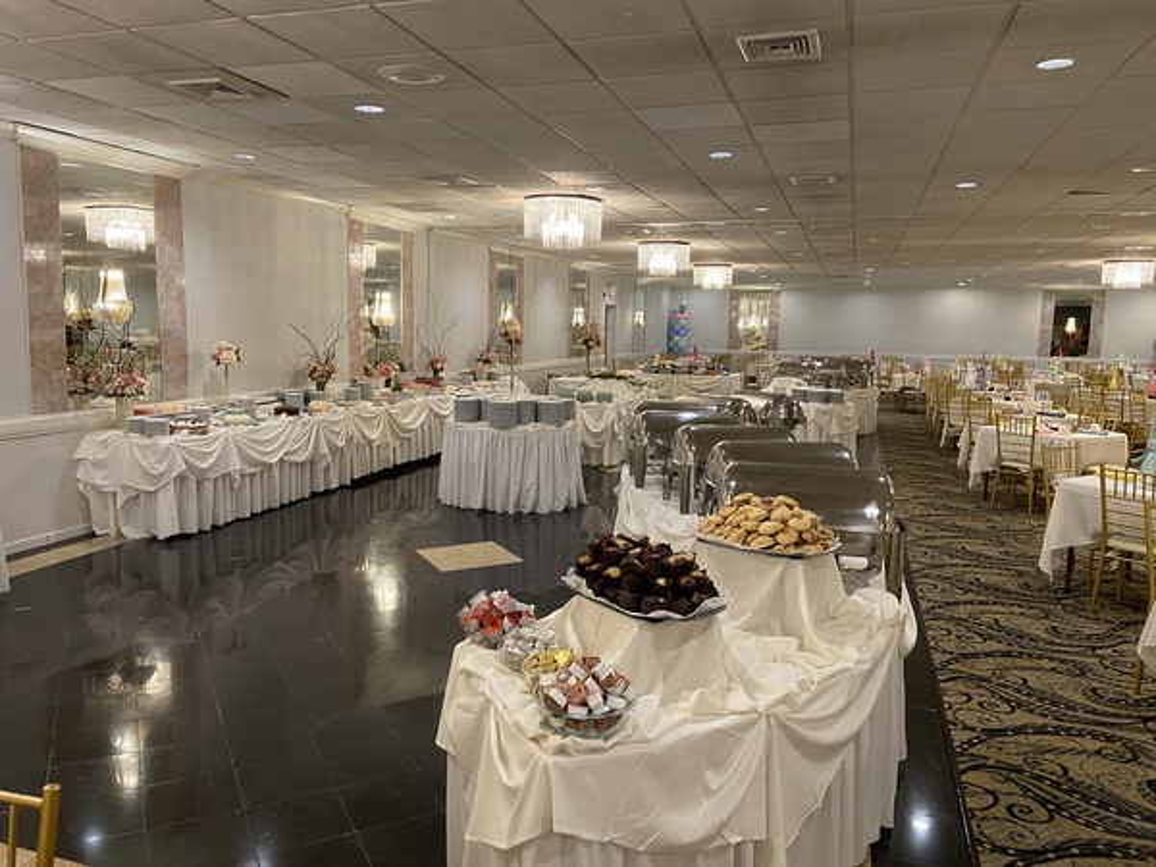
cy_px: 434
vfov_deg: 53.1
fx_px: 868
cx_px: 578
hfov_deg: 67.3
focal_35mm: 26
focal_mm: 4.25
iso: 320
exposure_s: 1/60
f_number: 1.8
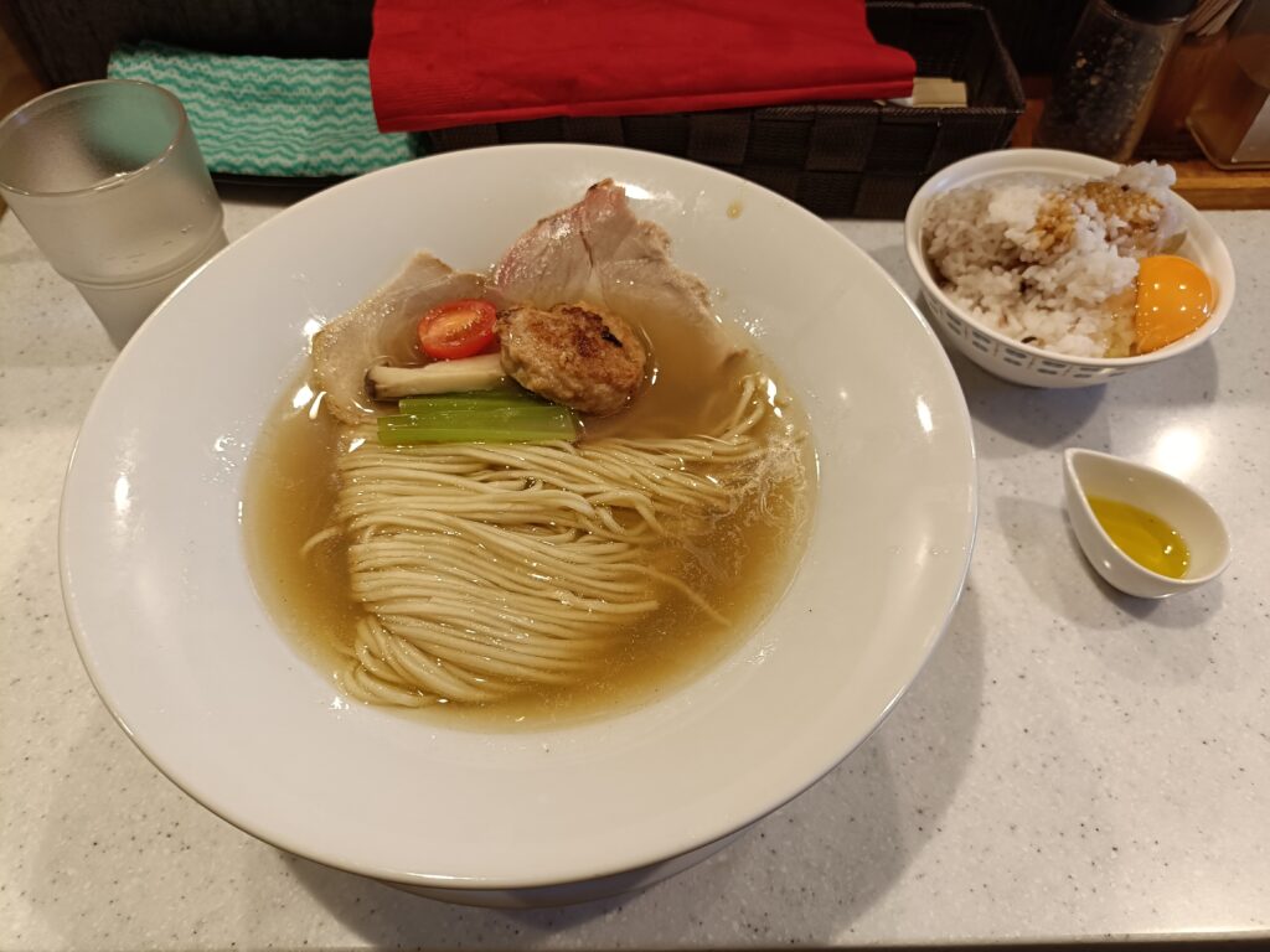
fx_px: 917
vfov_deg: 54.9
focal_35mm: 25
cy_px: 476
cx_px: 635
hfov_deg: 69.4
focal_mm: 4.7
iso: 500
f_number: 1.7
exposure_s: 1/60
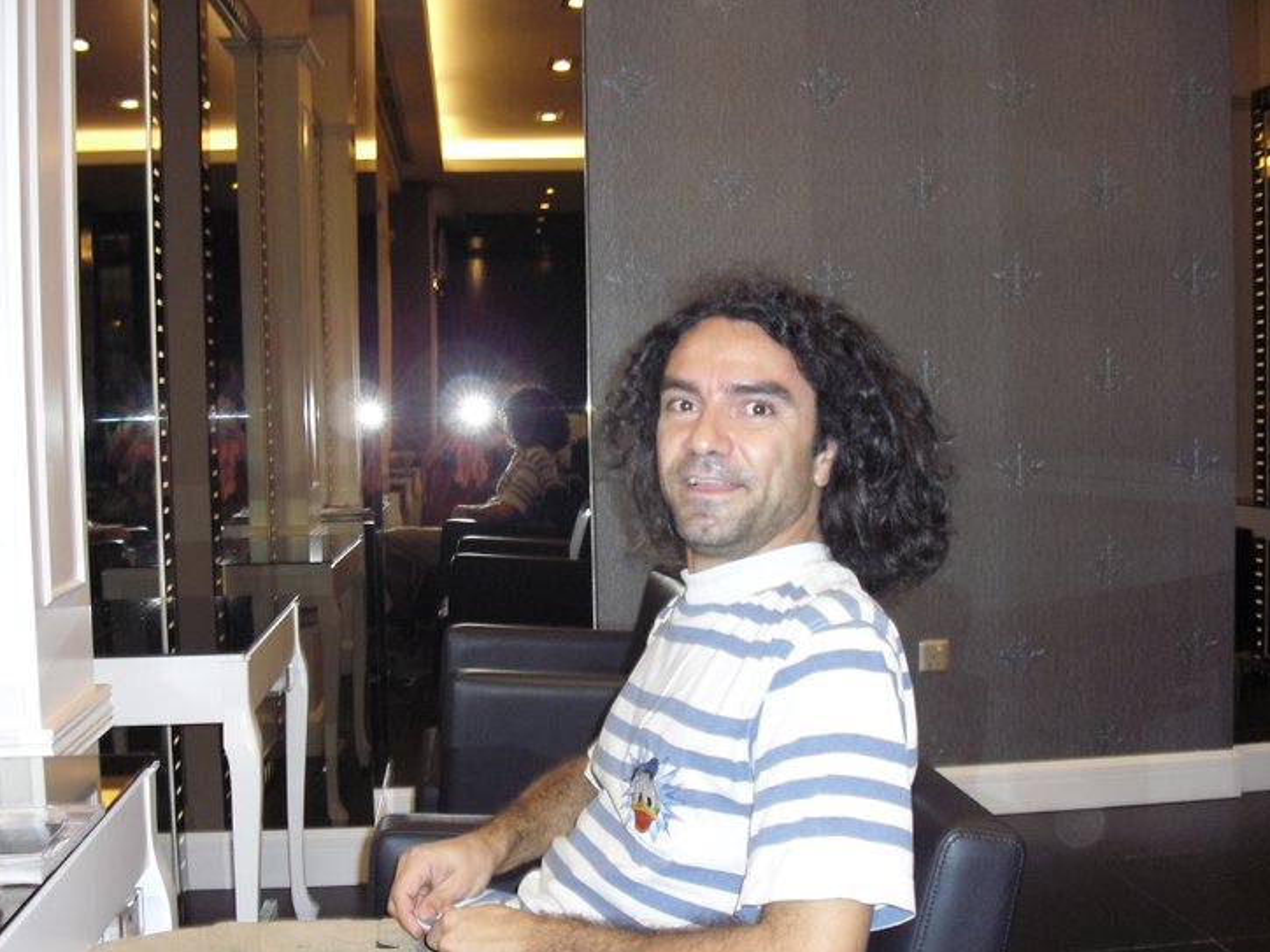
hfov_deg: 44.8
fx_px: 1541
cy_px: 484
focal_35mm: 42
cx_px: 631
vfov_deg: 34.3
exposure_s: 1/60
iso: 200
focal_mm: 6.2
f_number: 2.8
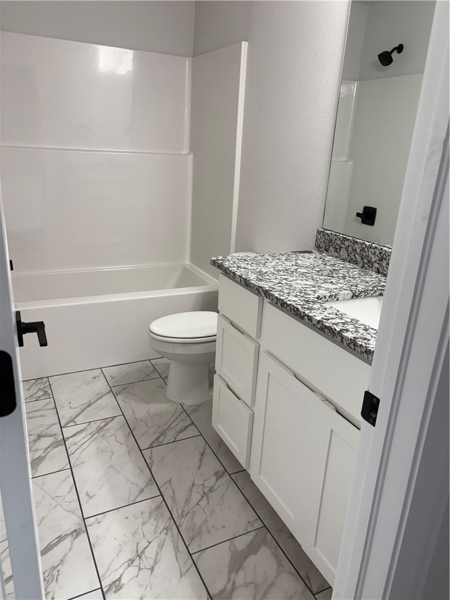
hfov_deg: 53.1
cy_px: 300
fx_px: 451
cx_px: 225
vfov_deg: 67.3
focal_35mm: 26
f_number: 1.6
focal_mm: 5.96
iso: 100
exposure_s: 1/120
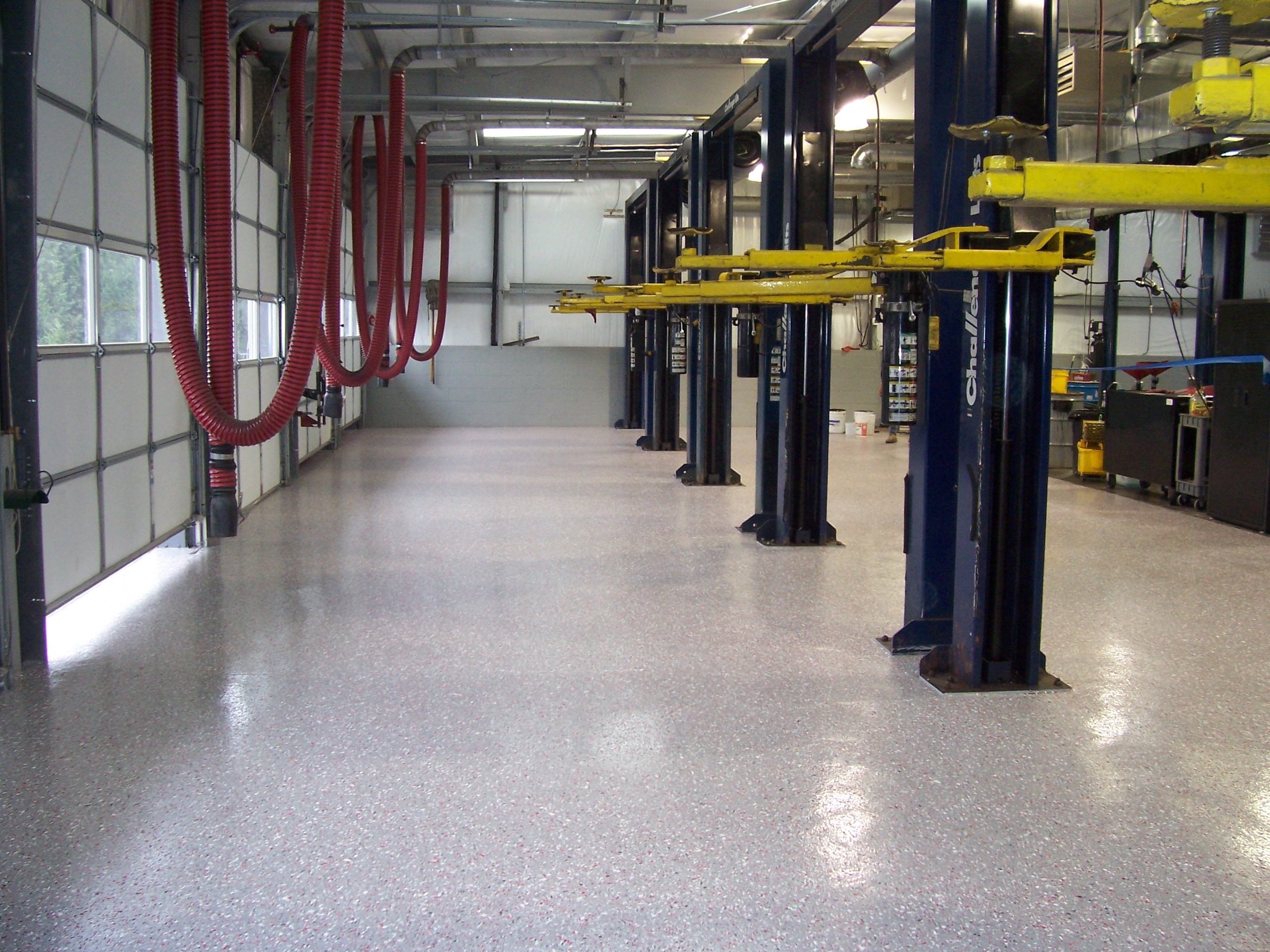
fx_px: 1247
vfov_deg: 41.8
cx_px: 635
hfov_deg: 54.0
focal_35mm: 34
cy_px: 476
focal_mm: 5.6
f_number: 2.7
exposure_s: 1/90
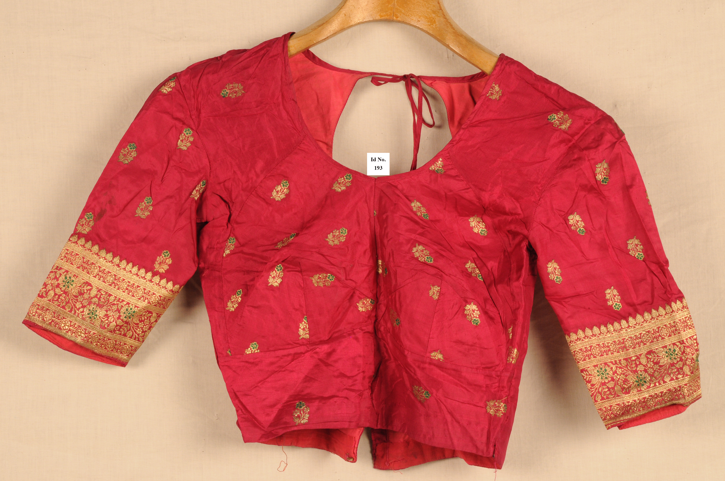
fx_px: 2112
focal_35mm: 105
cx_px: 362
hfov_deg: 19.5
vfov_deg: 13.0
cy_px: 240
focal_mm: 70
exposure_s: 1/6
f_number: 16
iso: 400
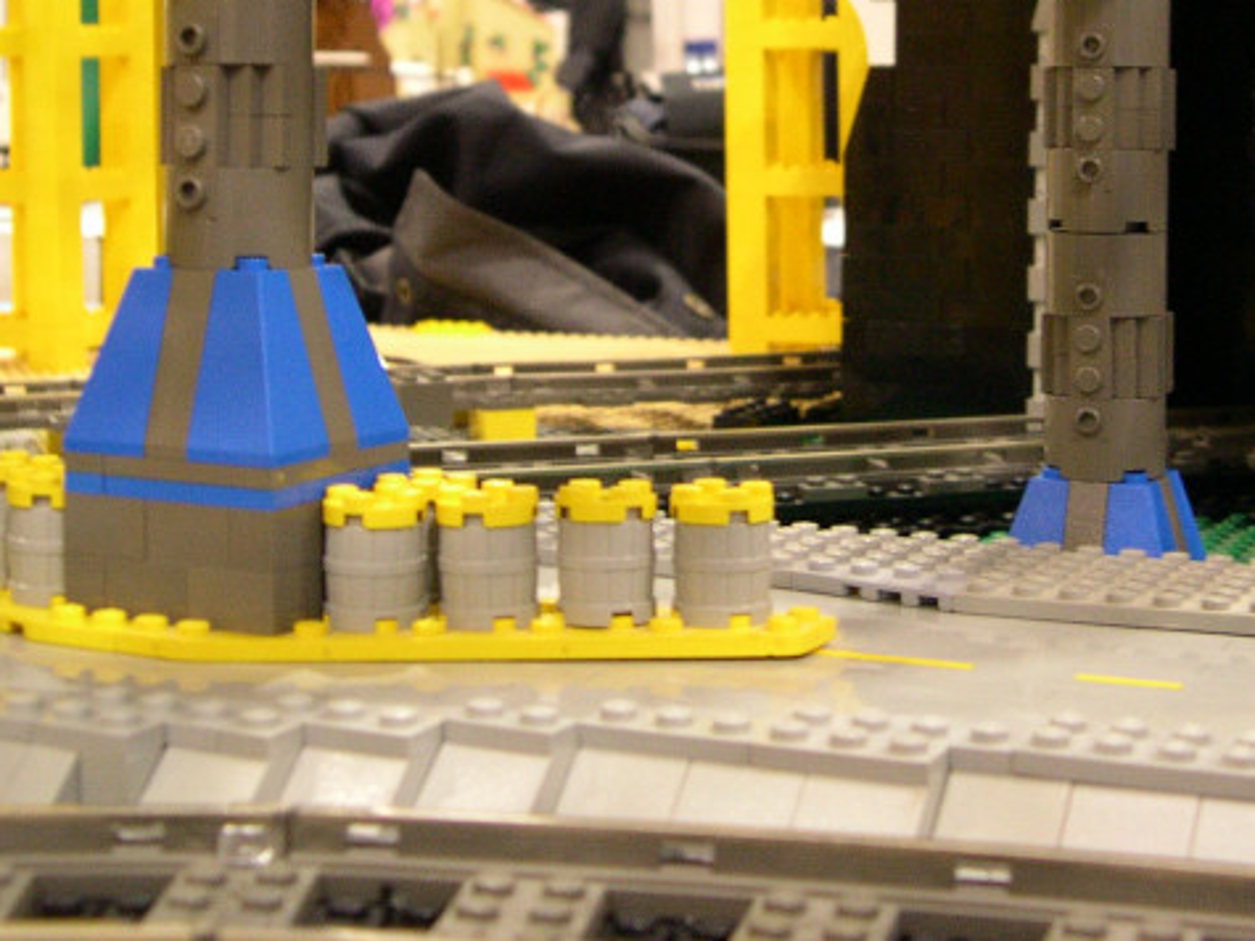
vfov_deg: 22.7
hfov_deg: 30.2
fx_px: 2320
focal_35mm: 64
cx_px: 735
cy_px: 225
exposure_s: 1/9
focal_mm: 8
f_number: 2.8
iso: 400
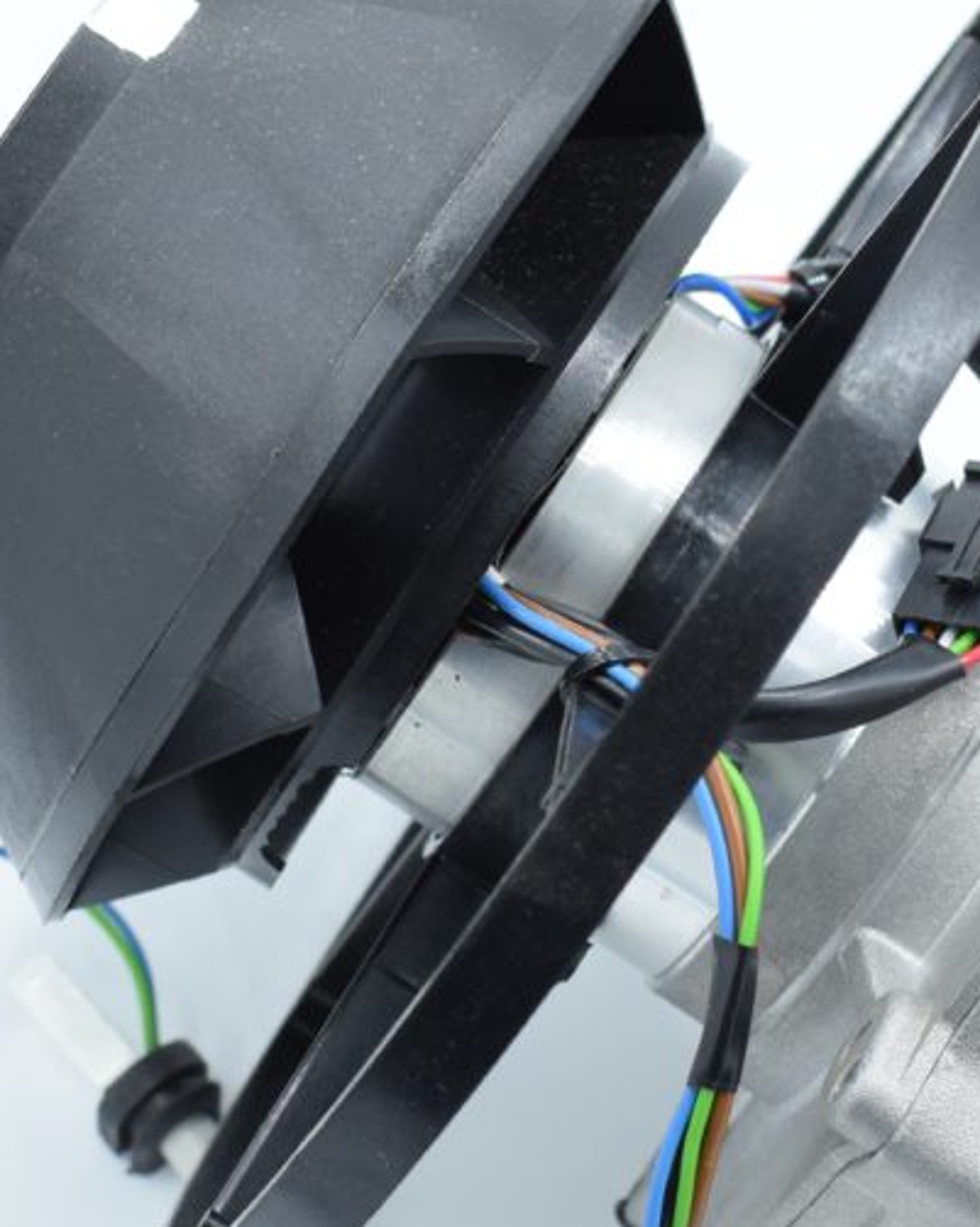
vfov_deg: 18.9
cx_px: 562
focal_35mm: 101
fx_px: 3665
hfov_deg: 15.2
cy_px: 848
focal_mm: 30
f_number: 8
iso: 500
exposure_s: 1/125
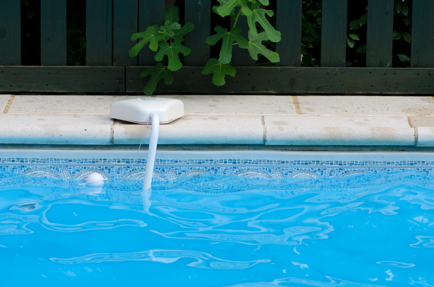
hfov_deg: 13.1
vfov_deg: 8.7
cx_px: 217
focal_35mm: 158
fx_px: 1895
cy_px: 144
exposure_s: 1/320
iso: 100
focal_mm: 105
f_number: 4.5
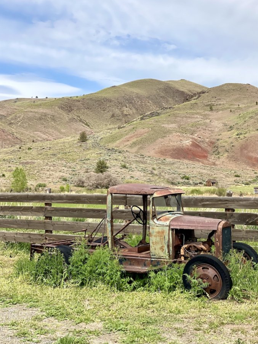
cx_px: 137
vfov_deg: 32.7
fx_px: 586
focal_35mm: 59
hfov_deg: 24.8
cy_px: 156
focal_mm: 6
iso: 20
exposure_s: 1/2083
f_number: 2
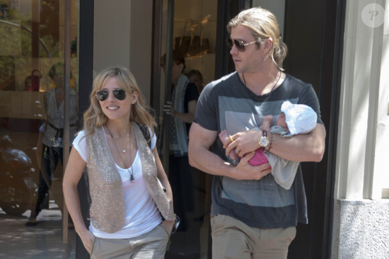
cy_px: 130
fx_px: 518
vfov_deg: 28.0
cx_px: 194
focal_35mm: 48
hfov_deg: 41.1
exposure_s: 1/160
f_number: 5
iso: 560
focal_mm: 48
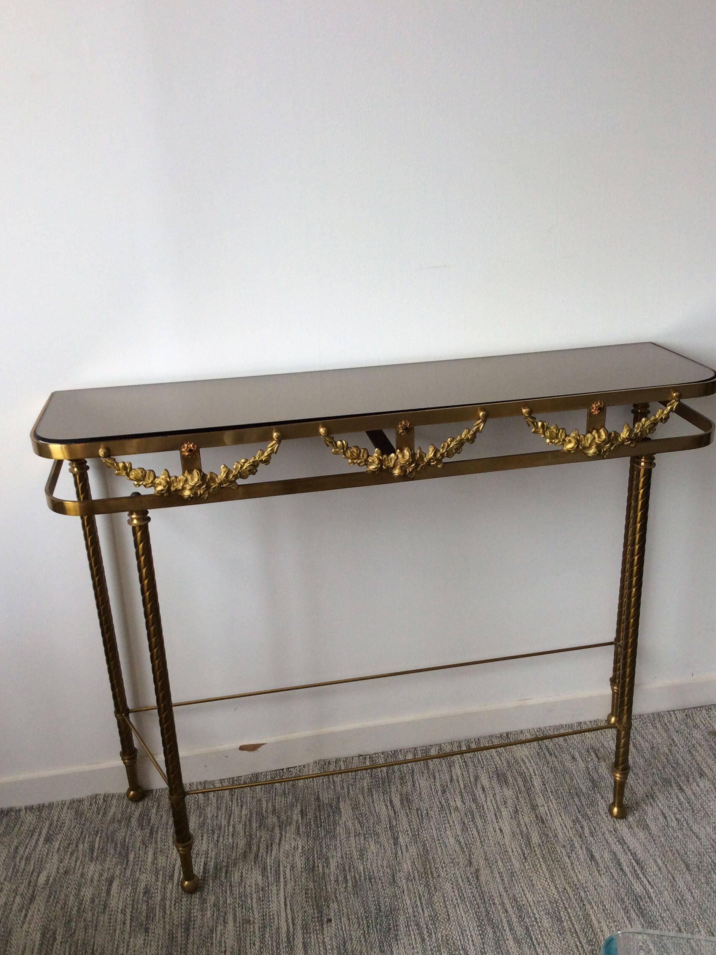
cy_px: 476
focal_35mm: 33
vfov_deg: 55.4
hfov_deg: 42.9
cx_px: 366
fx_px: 910
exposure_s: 1/50
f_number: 2.4
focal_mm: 3.3
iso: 40
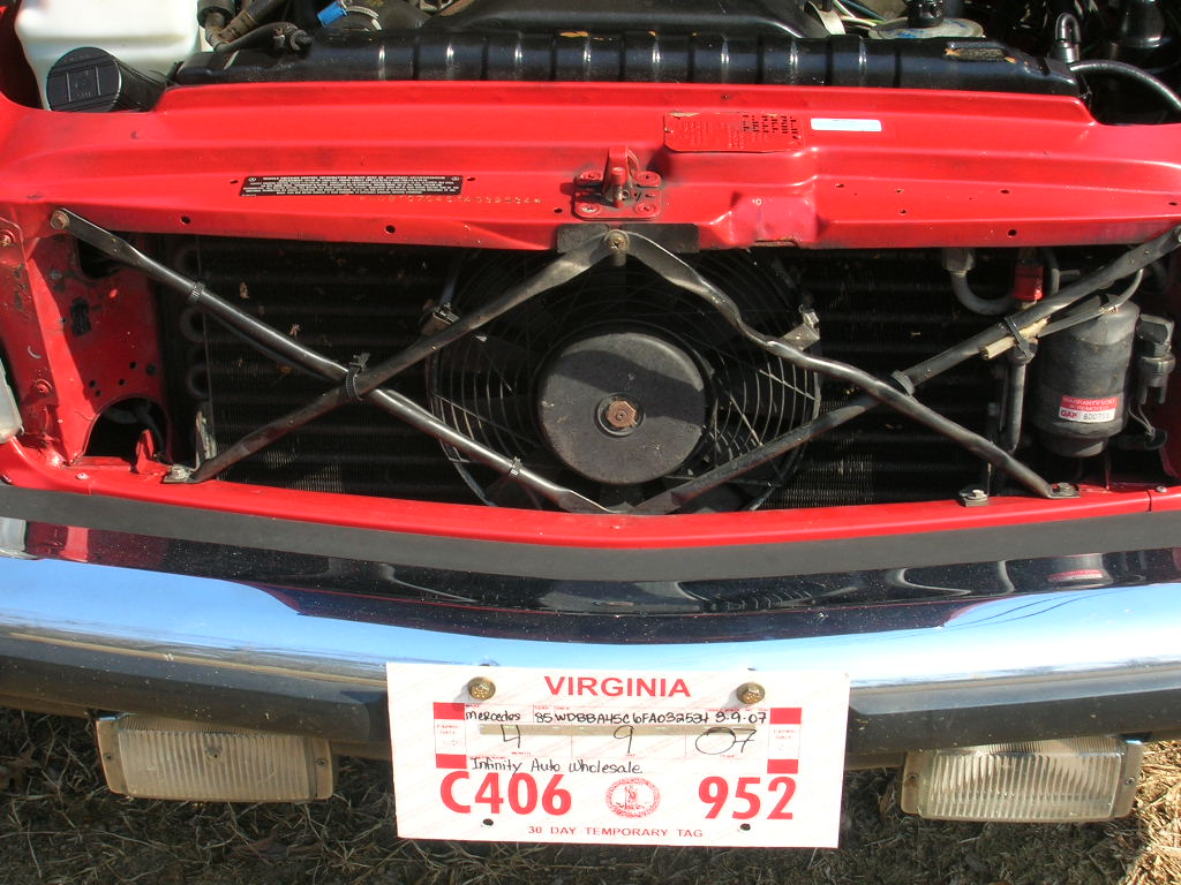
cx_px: 590
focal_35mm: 63
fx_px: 2149
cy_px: 442
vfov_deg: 23.3
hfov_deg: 30.7
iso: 50
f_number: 6.1
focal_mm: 10.4
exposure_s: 1/79.7
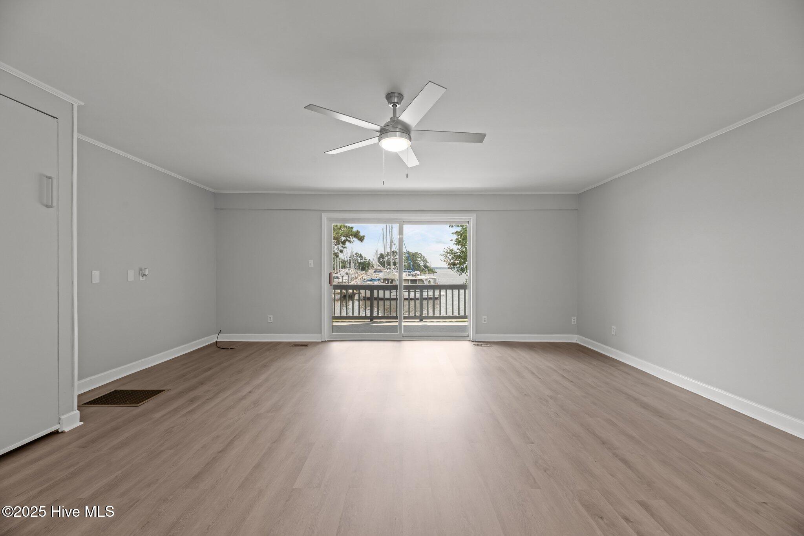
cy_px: 268
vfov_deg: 81.2
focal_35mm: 14
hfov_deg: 104.3
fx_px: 313
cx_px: 402
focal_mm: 14
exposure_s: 1/1.67
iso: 100
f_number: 9
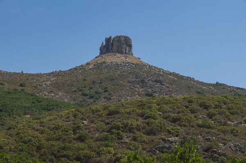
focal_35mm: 105
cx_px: 123
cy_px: 82
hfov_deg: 19.5
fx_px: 716
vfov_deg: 13.0
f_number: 13
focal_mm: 70
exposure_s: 1/160
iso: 100
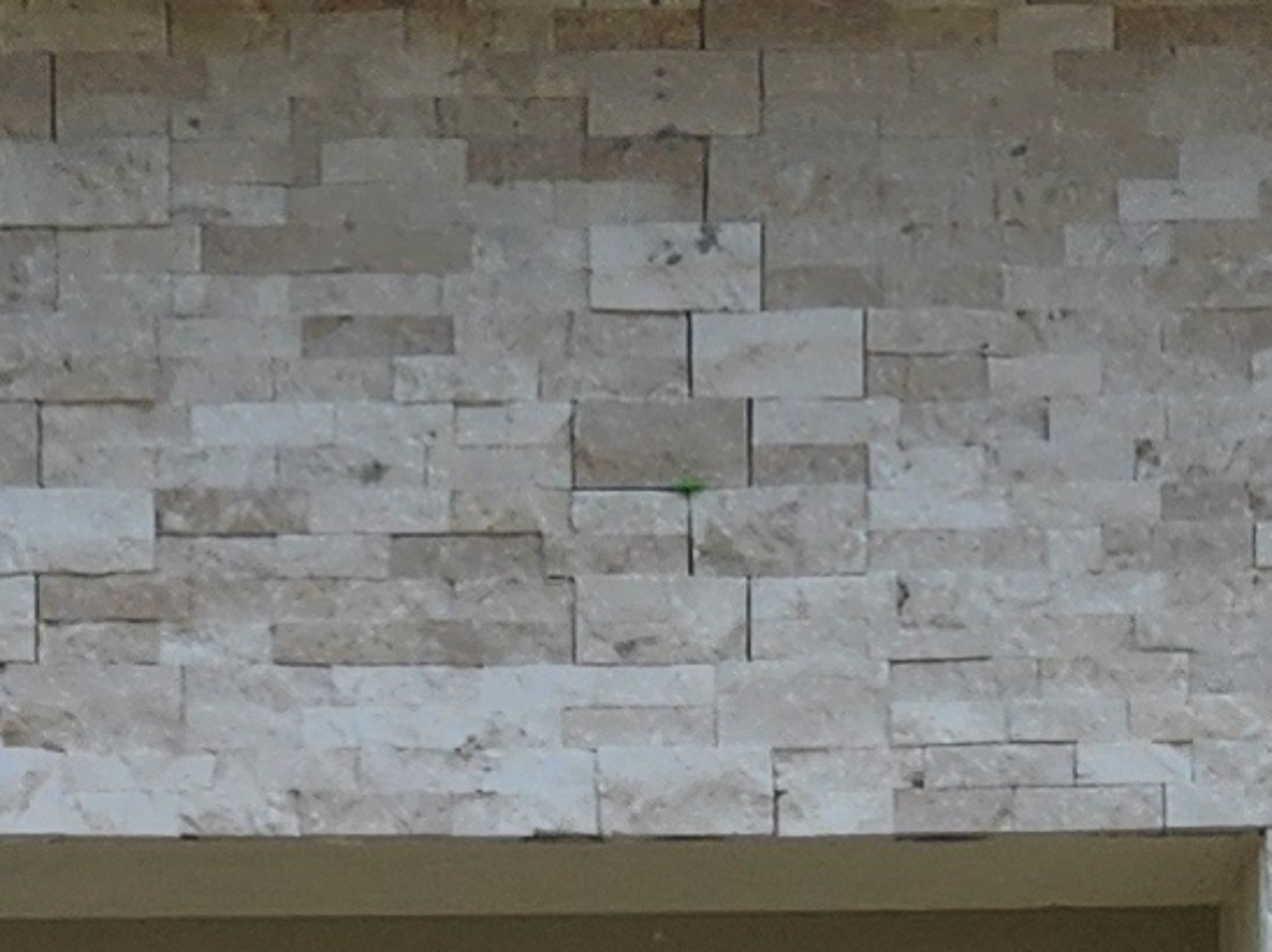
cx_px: 612
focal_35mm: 175
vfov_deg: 8.0
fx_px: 6426
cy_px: 2126
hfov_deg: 11.3
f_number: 1.8
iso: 50
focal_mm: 5
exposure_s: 1/3336
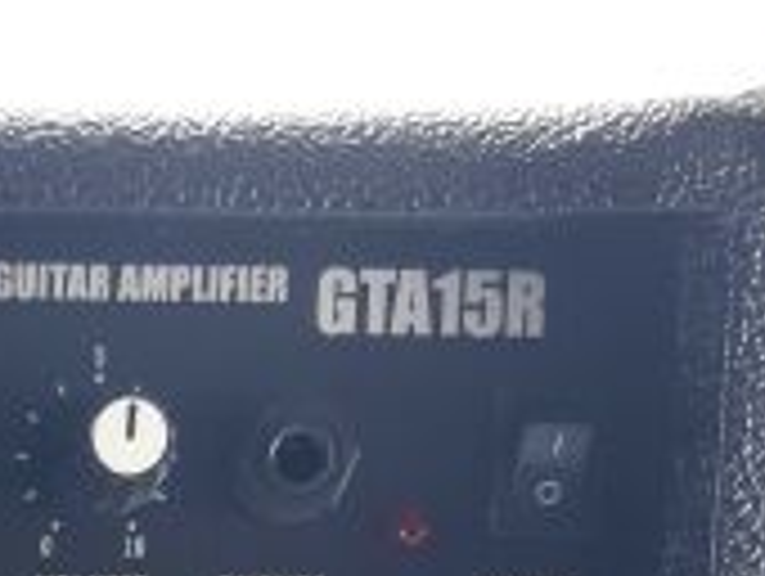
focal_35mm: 122
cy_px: 1181
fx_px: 2700
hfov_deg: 14.9
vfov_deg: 11.0
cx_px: -392
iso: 40
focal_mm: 3.93
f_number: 1.7
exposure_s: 1/100
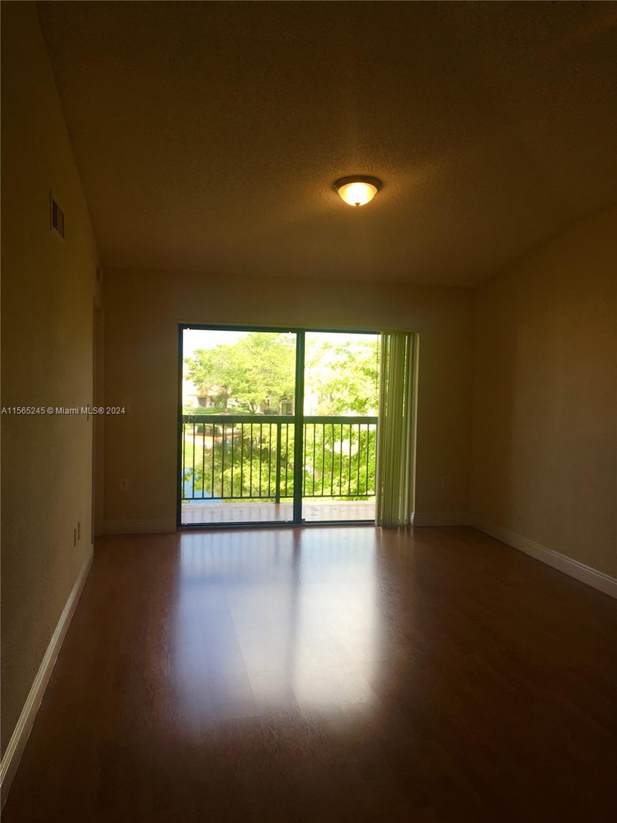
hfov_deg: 48.2
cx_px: 308
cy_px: 412
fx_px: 689
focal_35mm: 29
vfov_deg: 61.7
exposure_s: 1/120
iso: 32
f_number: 2.2
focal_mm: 4.15
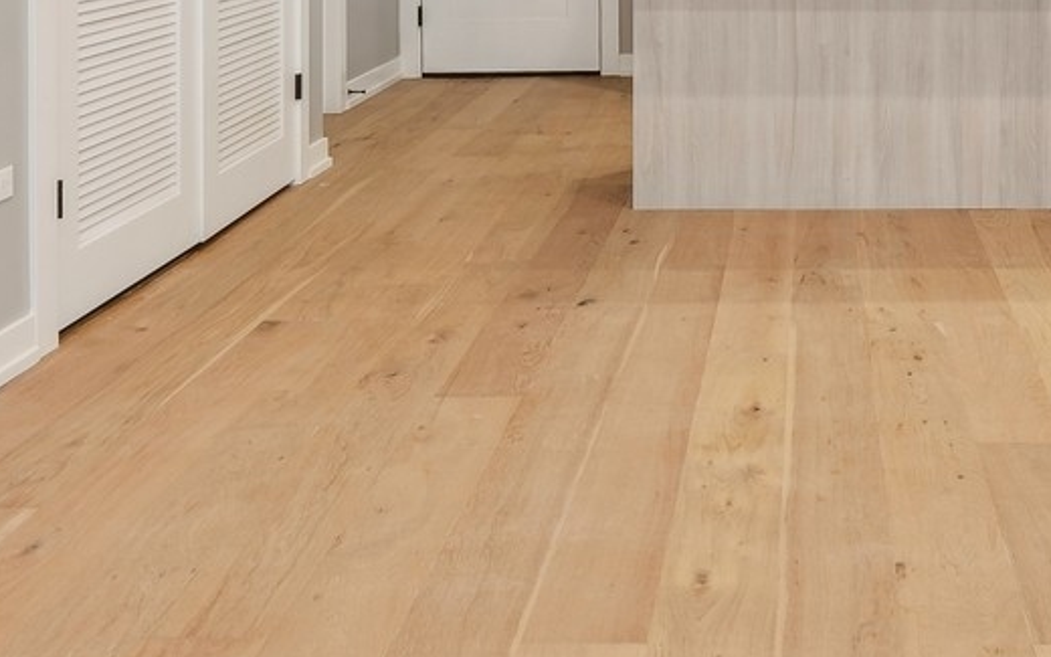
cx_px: 895
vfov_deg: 24.7
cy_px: -137
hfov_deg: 40.2
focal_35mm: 47
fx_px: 1346
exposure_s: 1/2
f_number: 10
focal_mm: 15
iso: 100
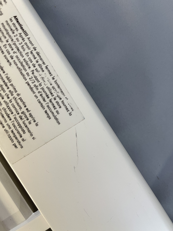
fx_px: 173
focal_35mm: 26
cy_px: 116
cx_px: 86
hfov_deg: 53.1
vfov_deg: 67.3
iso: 160
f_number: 1.6
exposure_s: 1/50
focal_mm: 5.1
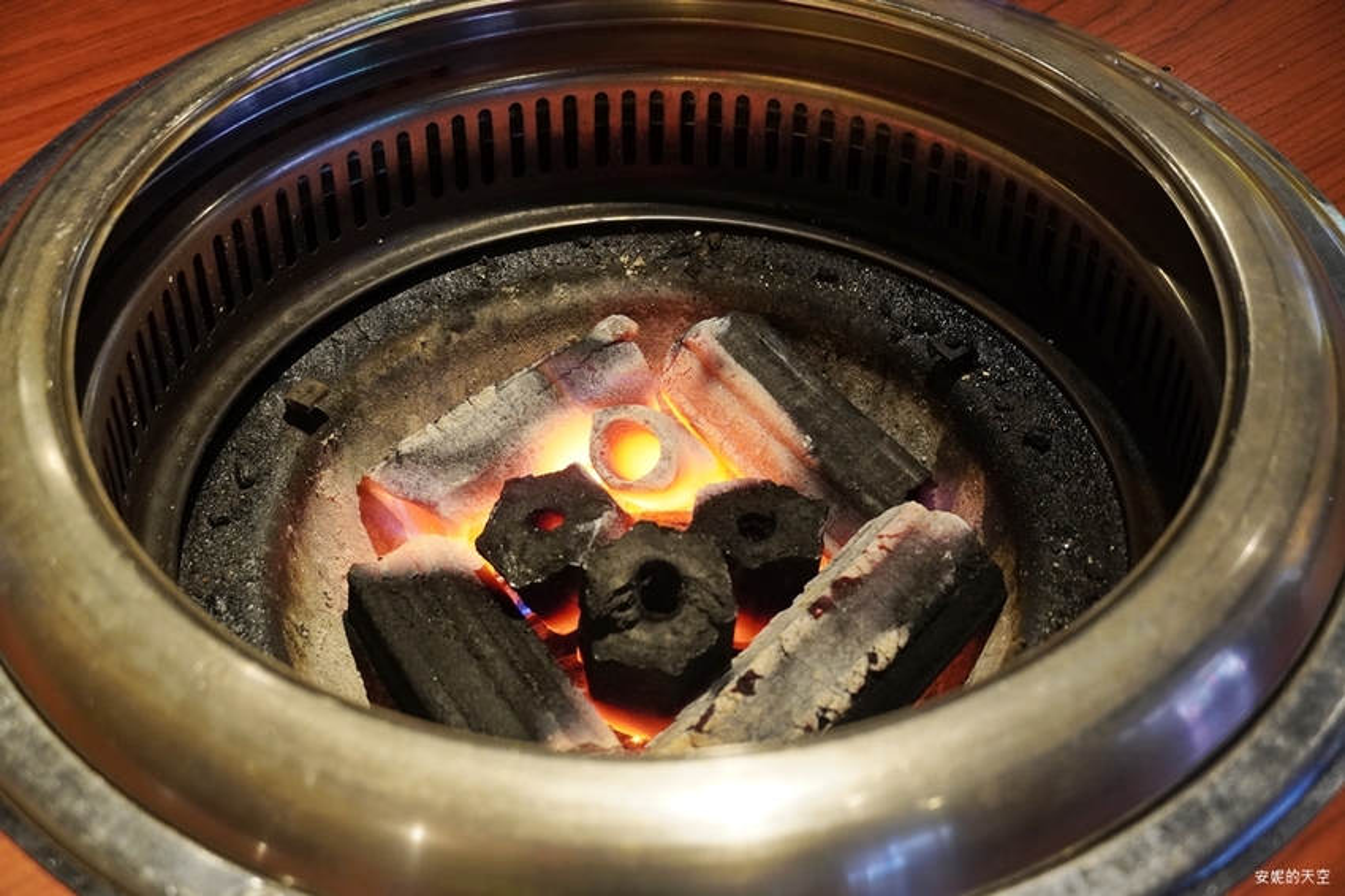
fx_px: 2017
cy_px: 448
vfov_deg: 25.0
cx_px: 672
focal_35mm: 54
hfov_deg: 36.9
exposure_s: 1/40
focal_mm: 36
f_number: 4.5
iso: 2000
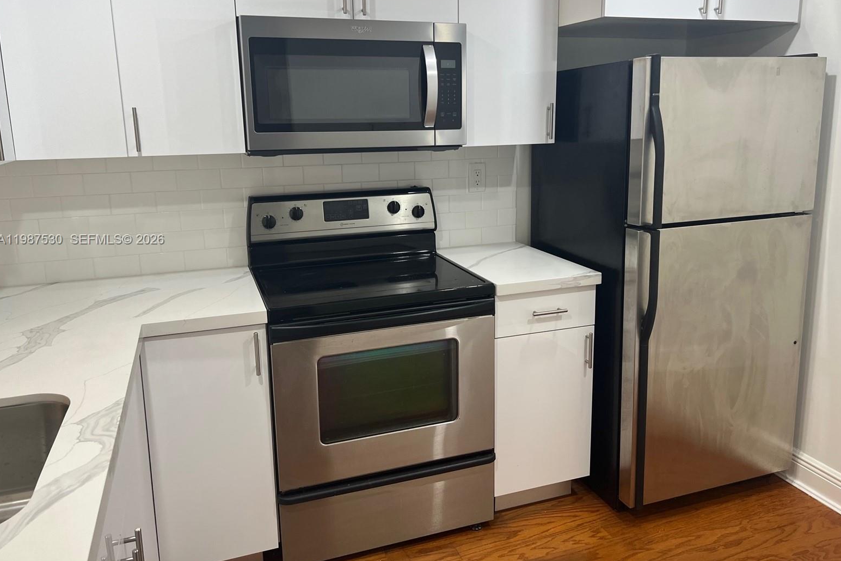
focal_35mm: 28
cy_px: 240
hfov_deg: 65.5
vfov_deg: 46.3
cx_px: 430
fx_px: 654
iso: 100
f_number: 1.5
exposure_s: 1/120
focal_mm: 5.7
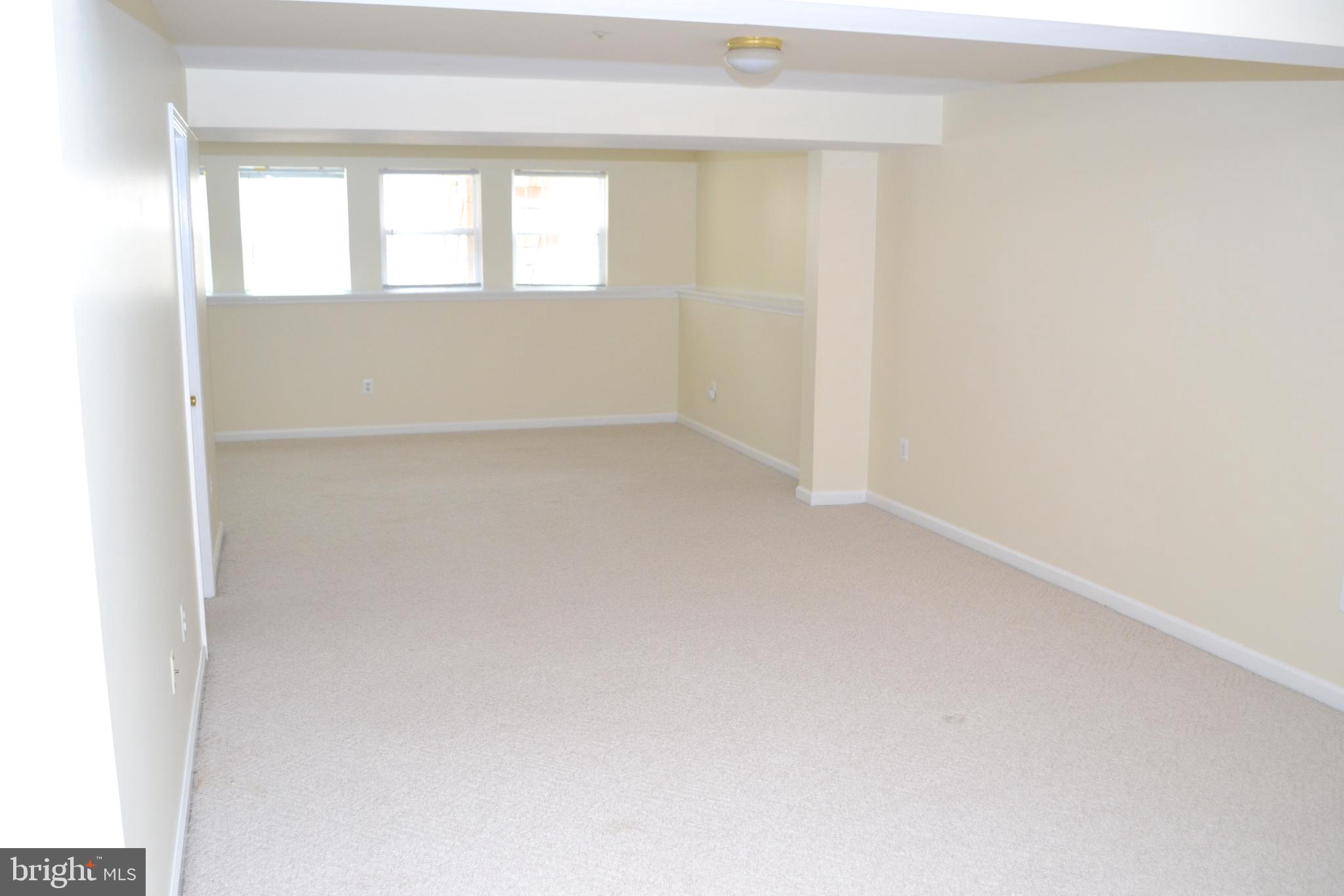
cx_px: 672
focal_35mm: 33
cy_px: 448
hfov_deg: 57.2
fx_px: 1232
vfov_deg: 40.0
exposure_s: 1/60
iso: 1100
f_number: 3.8
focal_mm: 22
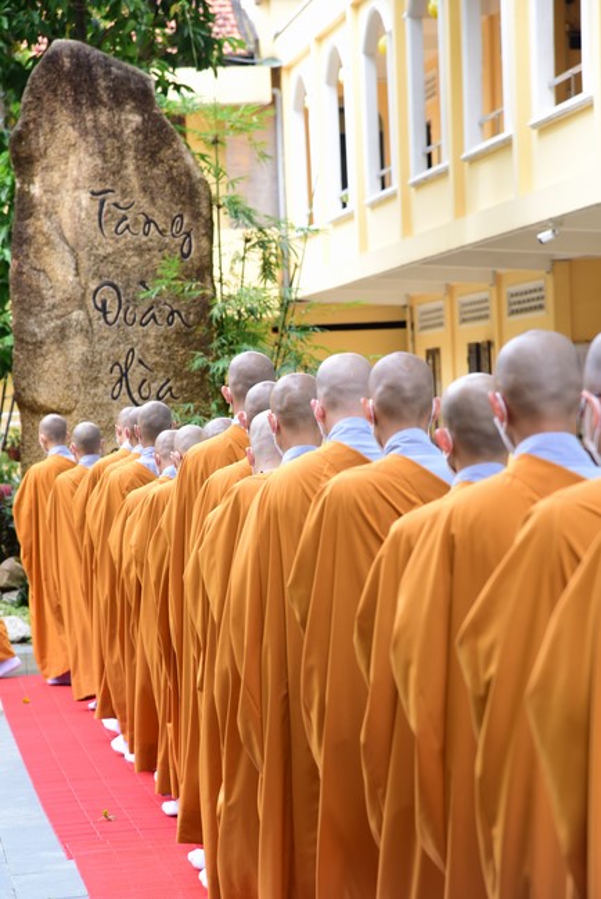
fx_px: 3002
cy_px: 450
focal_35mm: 120
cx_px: 300
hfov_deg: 11.4
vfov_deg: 17.1
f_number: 6.3
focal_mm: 120
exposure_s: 1/160
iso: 400
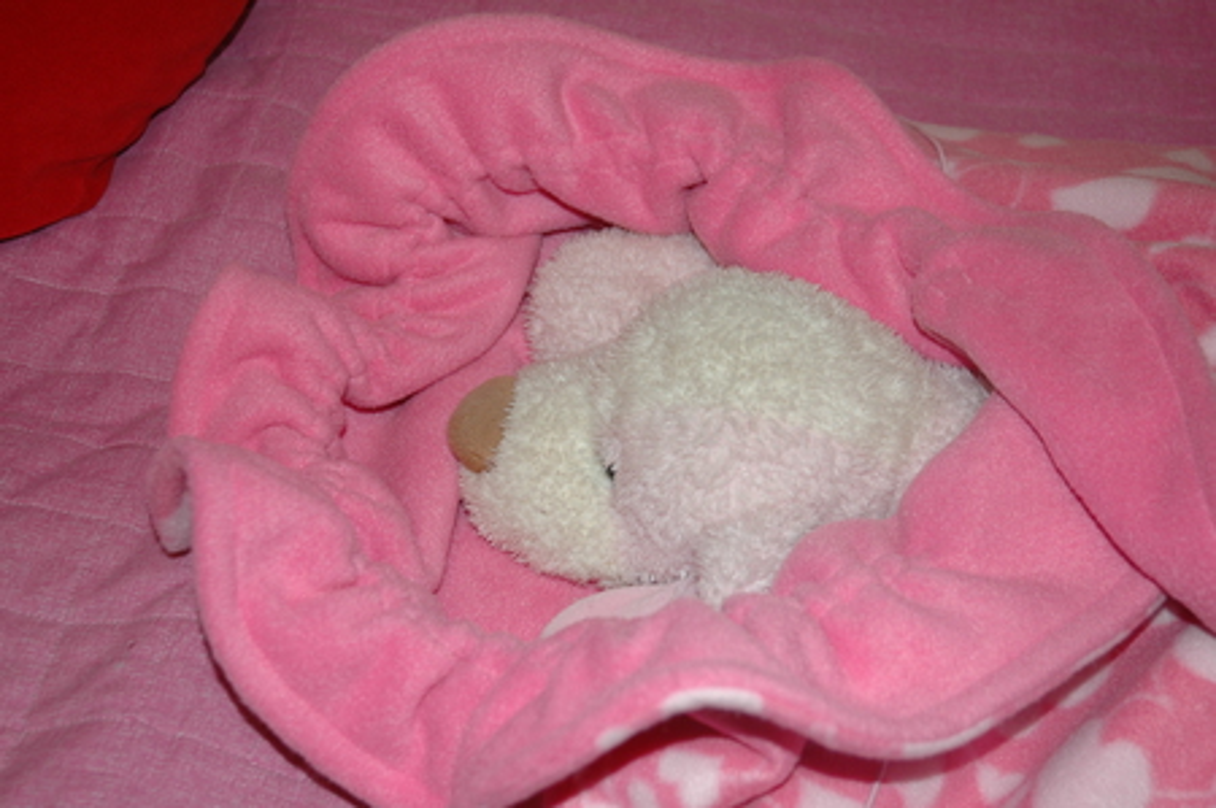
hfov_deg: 37.9
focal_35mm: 52
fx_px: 1771
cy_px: 404
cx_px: 608
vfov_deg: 25.7
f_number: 4.2
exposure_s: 1/60
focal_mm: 35
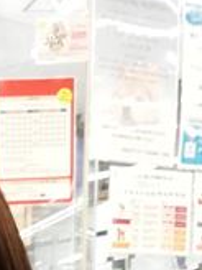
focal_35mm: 127
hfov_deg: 10.2
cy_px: 589
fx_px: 988
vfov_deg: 12.9
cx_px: -276
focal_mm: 3.81
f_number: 2.2
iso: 250
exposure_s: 1/33.3
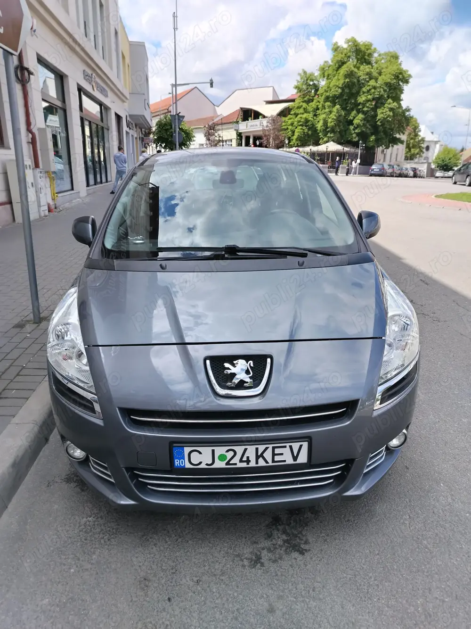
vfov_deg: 71.6
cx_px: 236
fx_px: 436
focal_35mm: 24
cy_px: 314
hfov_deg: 56.8
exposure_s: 1/387
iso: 100
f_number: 1.75
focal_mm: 5.25
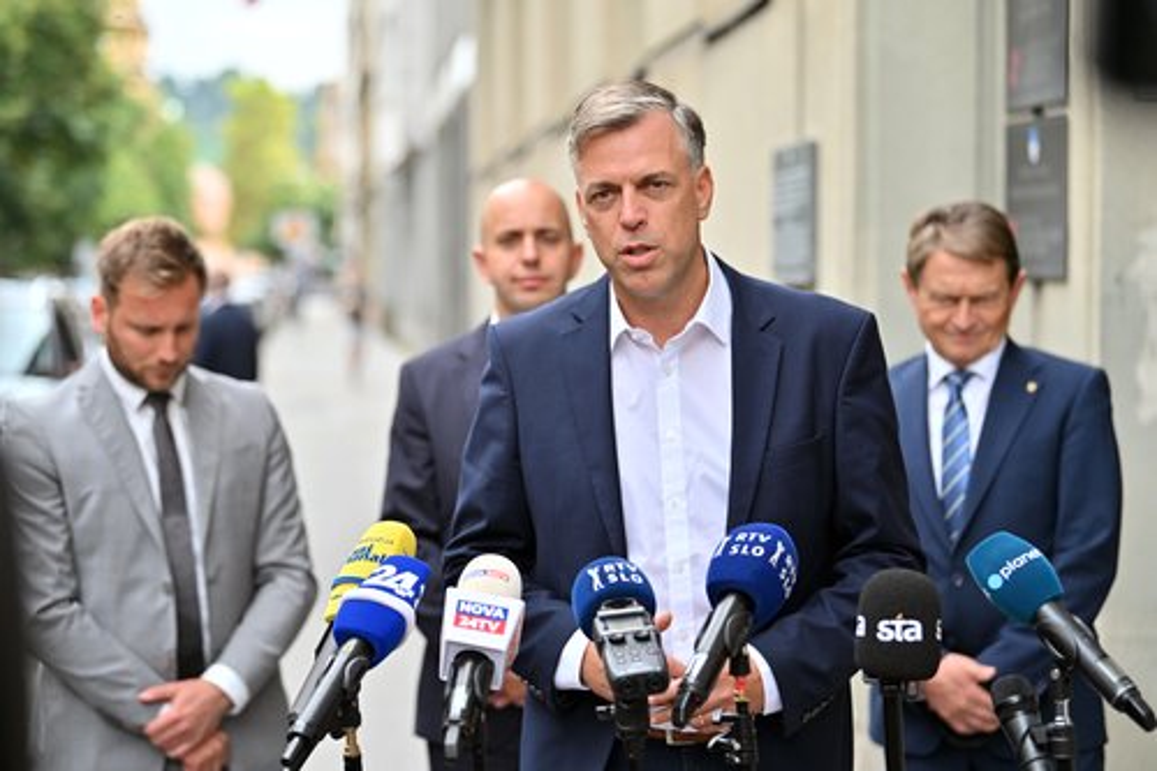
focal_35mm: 85
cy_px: 386
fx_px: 2731
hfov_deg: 23.9
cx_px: 578
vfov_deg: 16.1
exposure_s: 1/1000
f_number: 2.8
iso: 250
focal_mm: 85
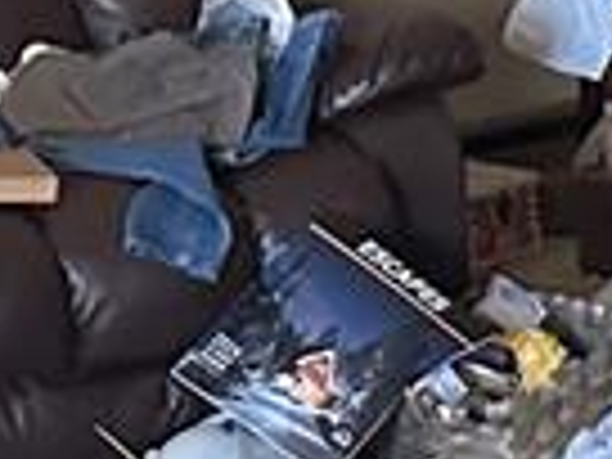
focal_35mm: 181
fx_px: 3200
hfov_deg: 8.9
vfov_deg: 8.1
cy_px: -99
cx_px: 1822
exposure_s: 1/54
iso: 1000
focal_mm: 6.86
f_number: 1.78
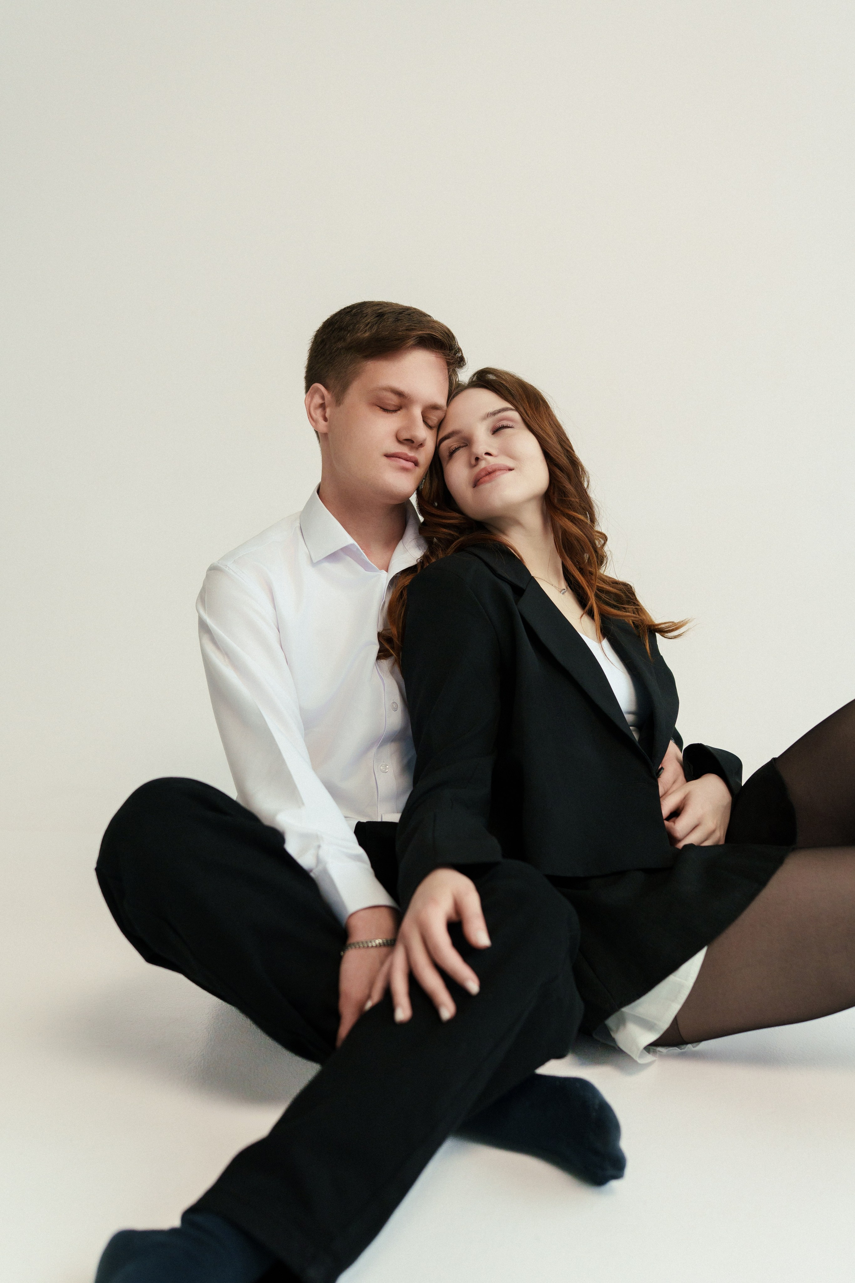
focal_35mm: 35
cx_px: 428
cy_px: 642
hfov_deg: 37.9
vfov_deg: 54.4
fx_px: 1247
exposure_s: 1/250
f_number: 2.5
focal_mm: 35
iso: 640
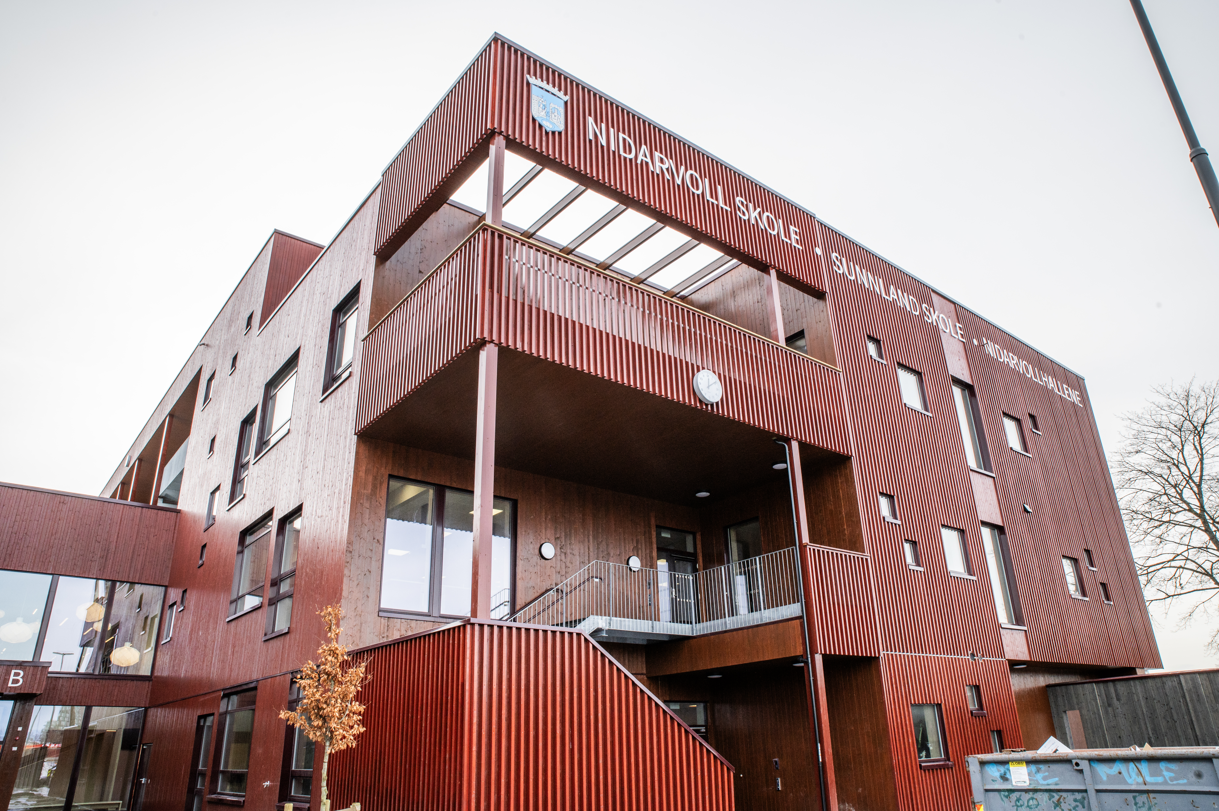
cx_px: 610
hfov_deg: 73.8
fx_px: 812
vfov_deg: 53.1
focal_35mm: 24
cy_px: 406
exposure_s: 1/200
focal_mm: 24
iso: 500
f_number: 11
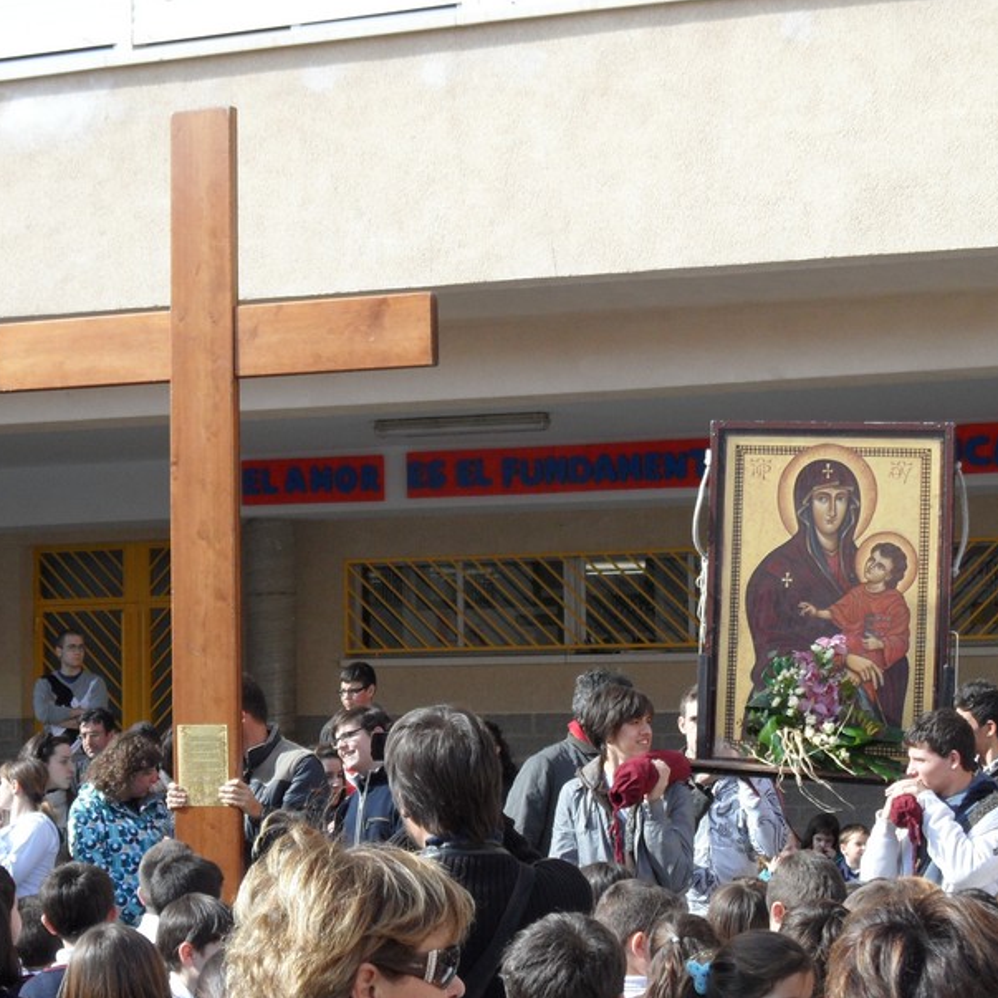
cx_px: 414
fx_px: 2446
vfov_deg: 23.0
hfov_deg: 23.0
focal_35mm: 75
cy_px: 631
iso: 80
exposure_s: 1/350
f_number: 3.8
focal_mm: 8.2
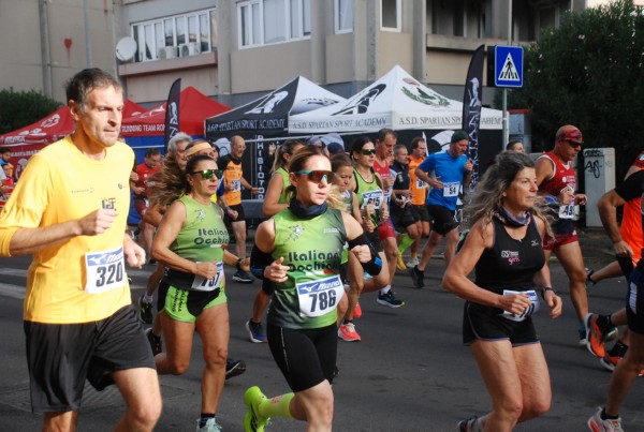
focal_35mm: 57
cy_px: 216
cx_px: 322
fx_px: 1022
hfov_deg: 35.0
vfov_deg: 23.9
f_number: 5
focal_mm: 38
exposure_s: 1/1250
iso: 1000
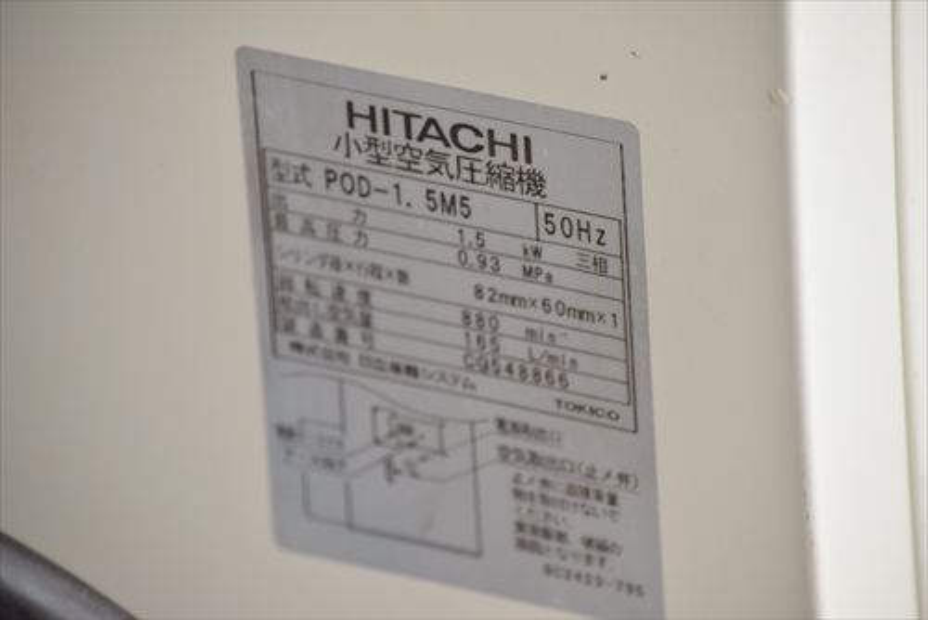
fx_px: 6383
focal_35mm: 248
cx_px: 464
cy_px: 310
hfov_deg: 8.3
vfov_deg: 5.6
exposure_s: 1/500
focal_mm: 165
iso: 1250
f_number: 6.3
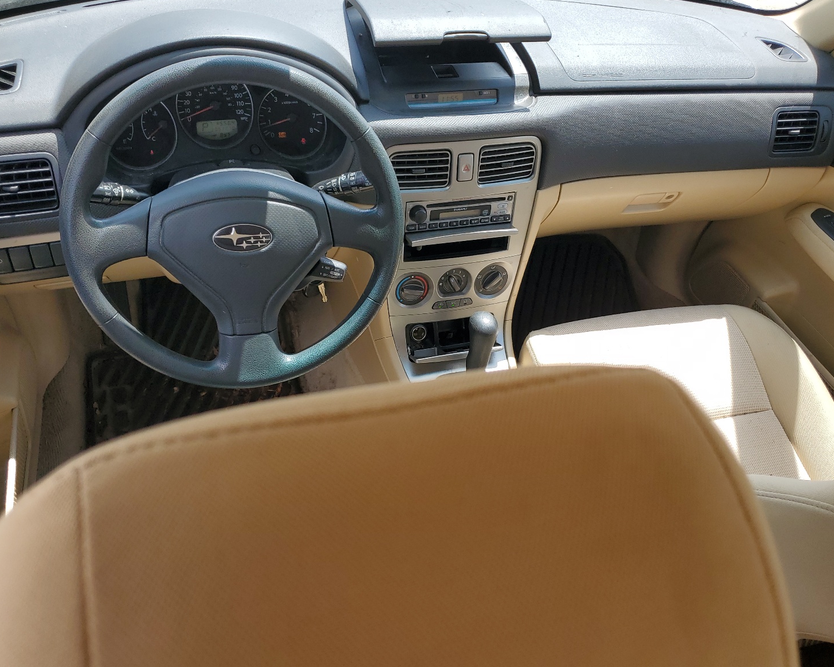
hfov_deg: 62.2
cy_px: 323
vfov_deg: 51.5
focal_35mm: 28
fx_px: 691
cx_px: 399
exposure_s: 1/769
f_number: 1.5
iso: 50
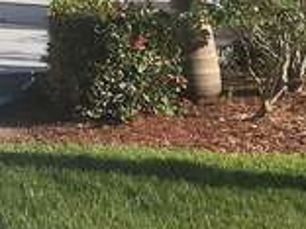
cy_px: -137
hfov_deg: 11.1
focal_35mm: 149
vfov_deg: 9.6
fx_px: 1317
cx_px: -439
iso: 32
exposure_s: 1/1582
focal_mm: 4.15
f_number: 2.2
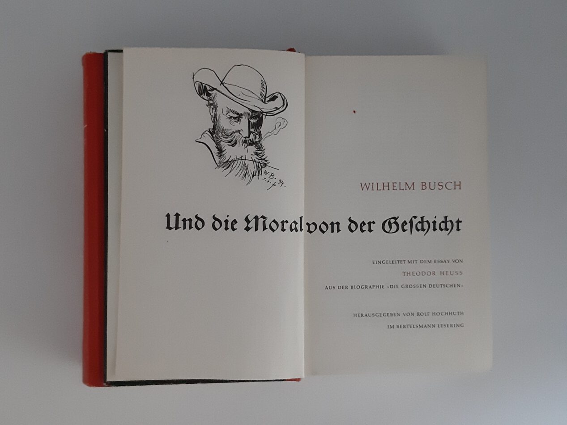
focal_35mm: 27
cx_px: 284
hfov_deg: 65.3
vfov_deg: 51.3
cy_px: 212
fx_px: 442
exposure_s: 1/25
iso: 640
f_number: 1.7
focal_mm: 3.93
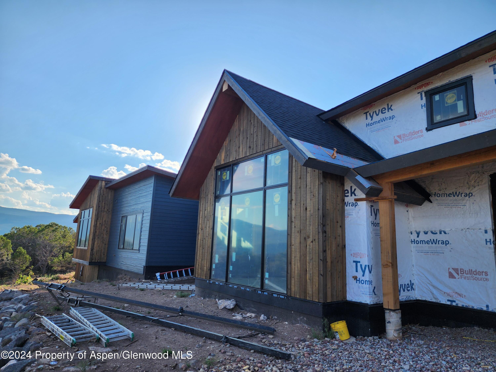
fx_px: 330
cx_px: 248
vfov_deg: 58.9
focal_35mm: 23
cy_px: 186
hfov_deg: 73.9
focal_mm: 6.4
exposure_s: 1/655
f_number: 1.8
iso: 12
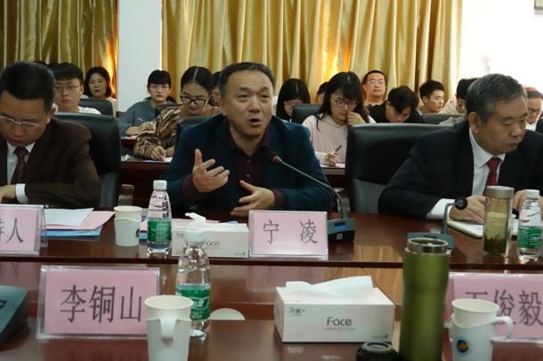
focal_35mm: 54
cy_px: 180
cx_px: 272
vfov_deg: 25.0
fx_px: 814
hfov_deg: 36.9
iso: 5000
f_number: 4
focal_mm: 19.84
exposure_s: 1/200
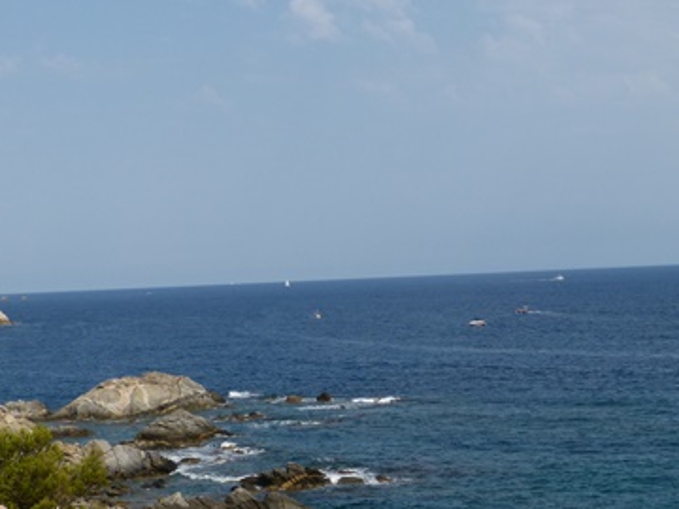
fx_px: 1569
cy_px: 264
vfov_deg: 18.4
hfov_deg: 24.4
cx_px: 334
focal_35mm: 80
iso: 100
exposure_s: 1/1600
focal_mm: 8.1
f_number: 4
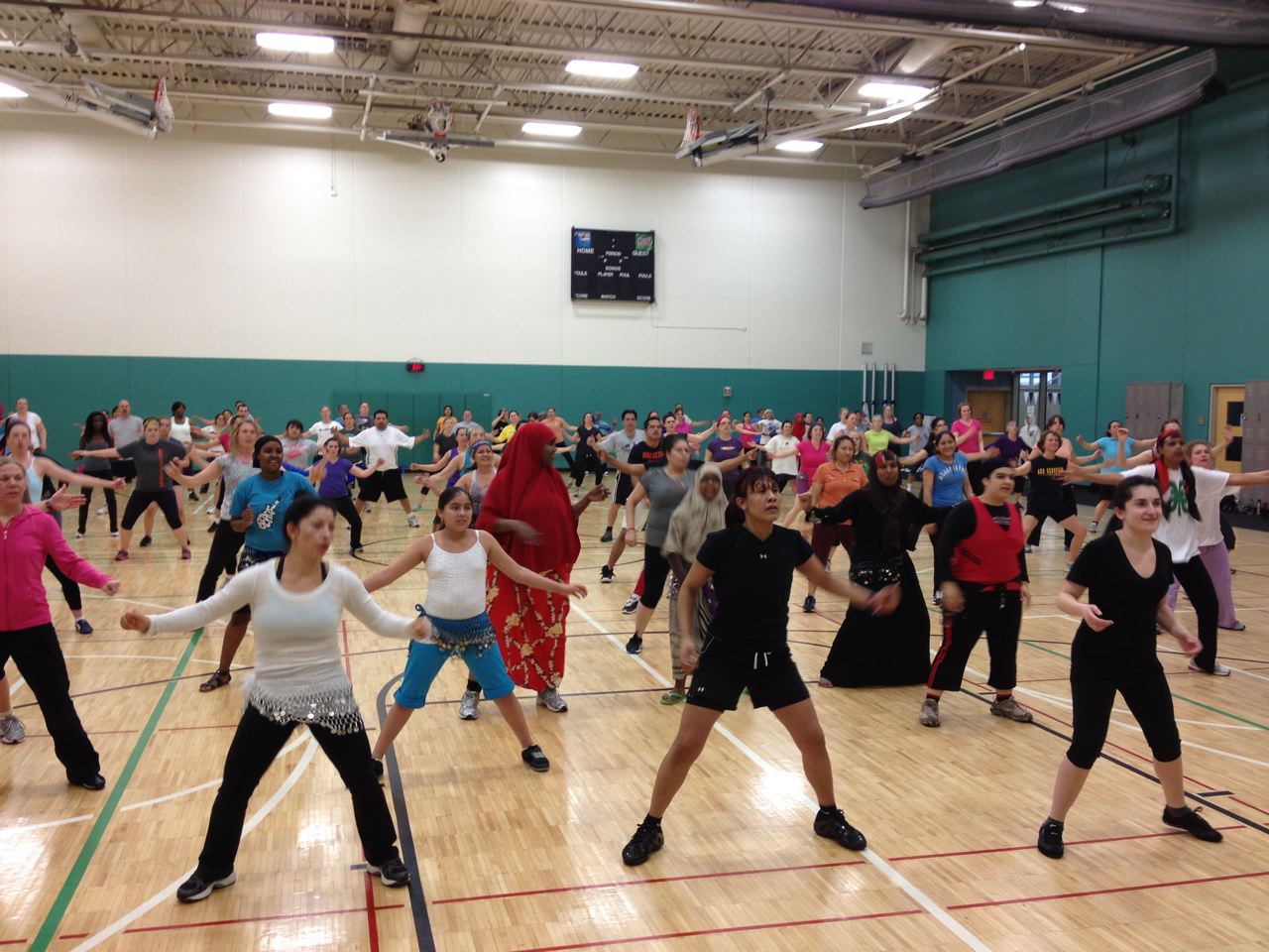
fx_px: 1283
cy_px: 476
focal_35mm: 35
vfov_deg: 40.7
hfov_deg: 52.6
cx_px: 634
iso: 80
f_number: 2.4
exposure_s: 1/20
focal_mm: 4.28
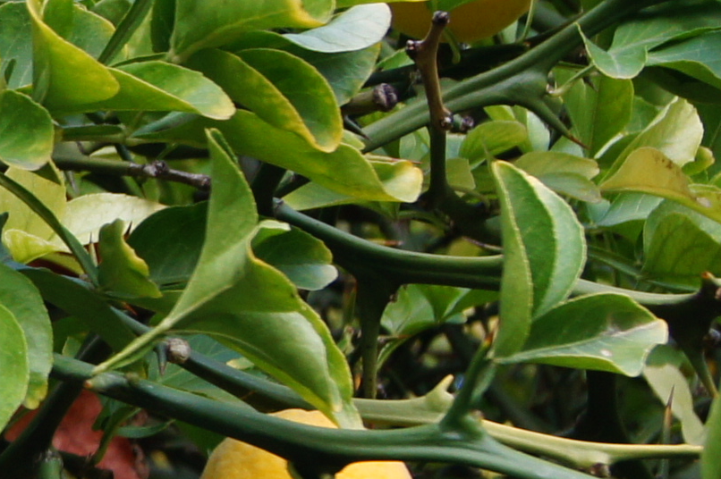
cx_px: -611
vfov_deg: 4.5
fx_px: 6143
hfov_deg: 6.6
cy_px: 195
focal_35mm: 307
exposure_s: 1/80
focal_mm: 35
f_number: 5.6
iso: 200
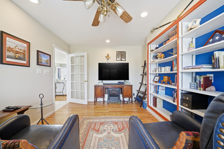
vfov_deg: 90.0
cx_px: 112
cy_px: 74
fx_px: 75
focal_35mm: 12
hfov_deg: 112.6
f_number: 9
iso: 250
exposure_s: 1/30
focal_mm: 12
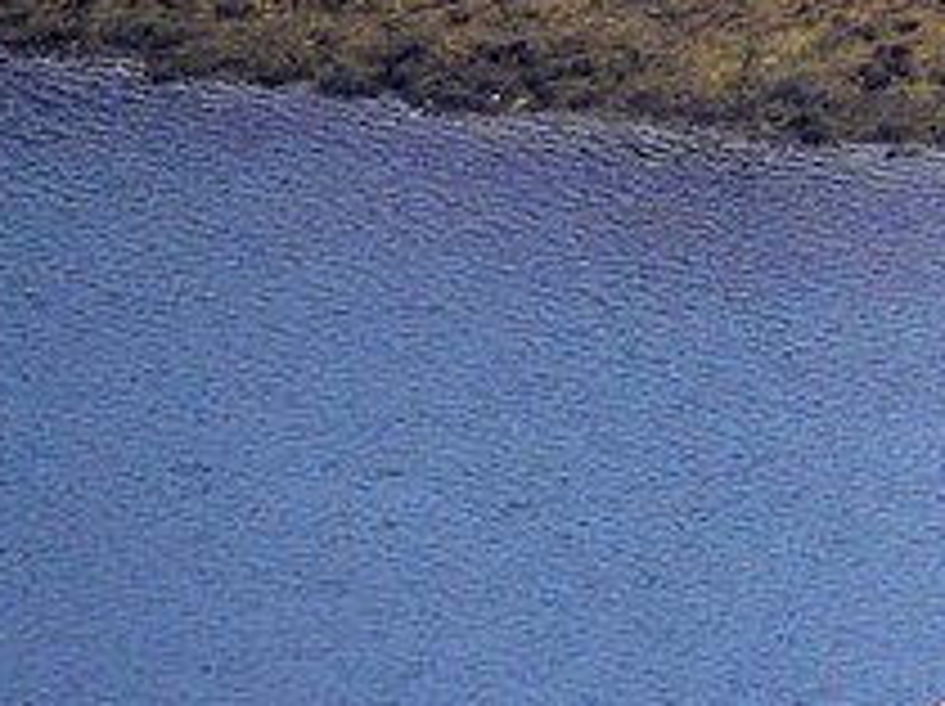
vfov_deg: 1.0
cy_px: -1354
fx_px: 40003
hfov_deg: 1.3
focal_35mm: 1467
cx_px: 3186
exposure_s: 1/640
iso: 800
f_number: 6.3
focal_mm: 200
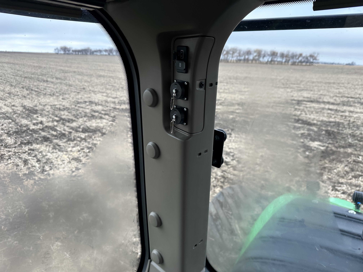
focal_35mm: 24
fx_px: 252
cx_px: 182
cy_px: 136
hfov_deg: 71.6
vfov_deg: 56.8
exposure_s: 1/570
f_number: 1.78
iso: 80
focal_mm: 6.86
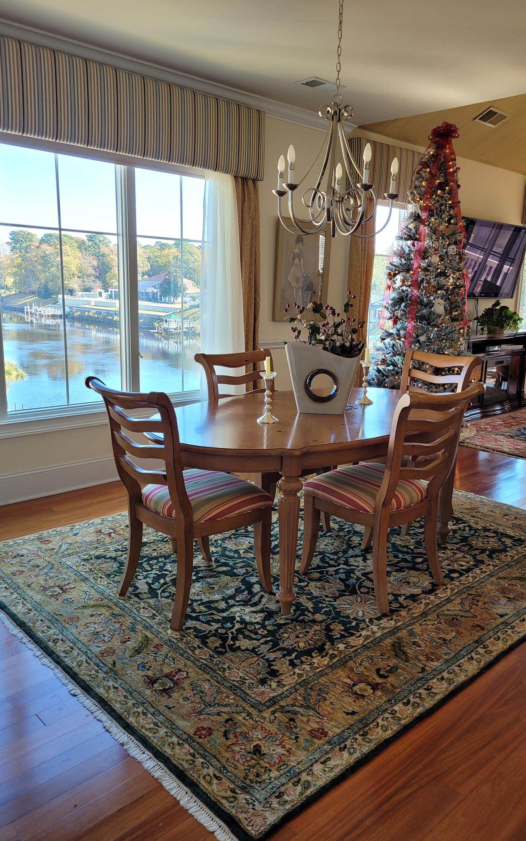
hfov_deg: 44.5
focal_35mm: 28
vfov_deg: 66.5
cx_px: 291
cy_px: 419
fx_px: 642
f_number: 1.8
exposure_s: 1/120
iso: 64
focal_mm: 5.4
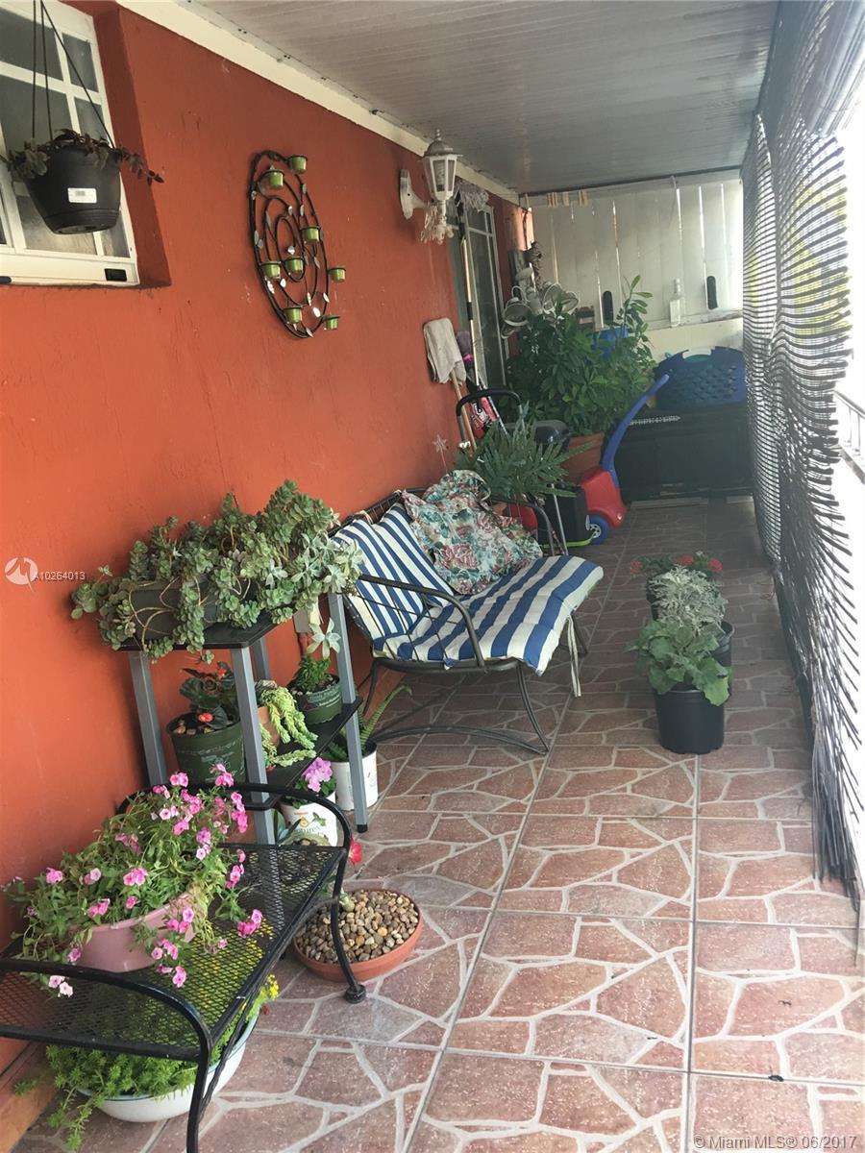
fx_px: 966
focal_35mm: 29
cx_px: 432
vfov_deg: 61.7
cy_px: 576
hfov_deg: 48.2
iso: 32
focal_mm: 4.15
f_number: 2.2
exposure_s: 1/30
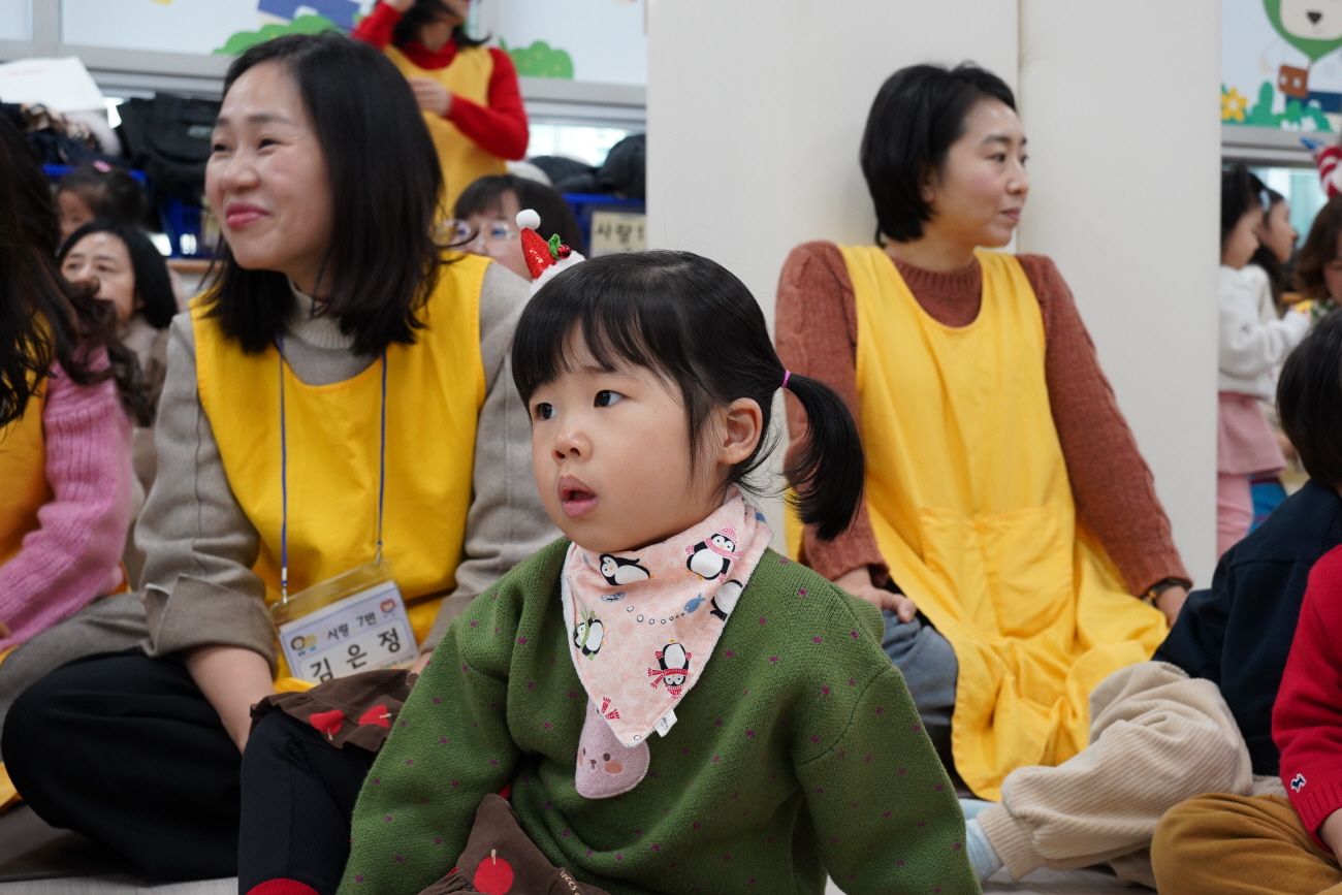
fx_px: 1528
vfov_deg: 32.6
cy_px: 448
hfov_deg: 47.4
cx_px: 671
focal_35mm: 41
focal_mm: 41
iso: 2500
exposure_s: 1/80
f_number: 7.1
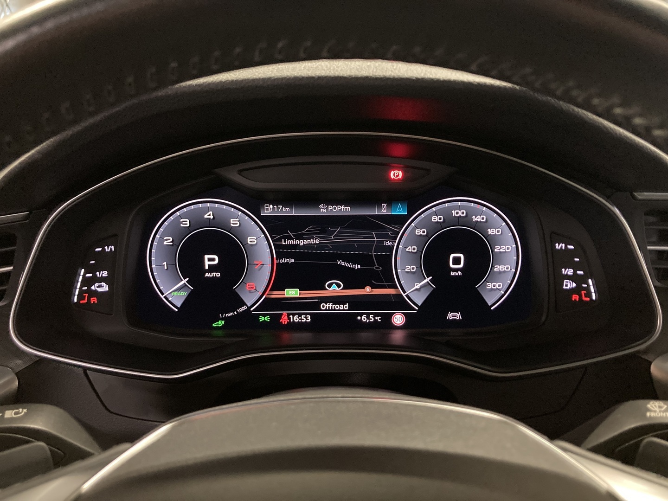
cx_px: 334
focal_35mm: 28
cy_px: 250
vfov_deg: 49.7
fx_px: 540
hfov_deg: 63.4
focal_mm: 3.99
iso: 640
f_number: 1.8
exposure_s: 1/25
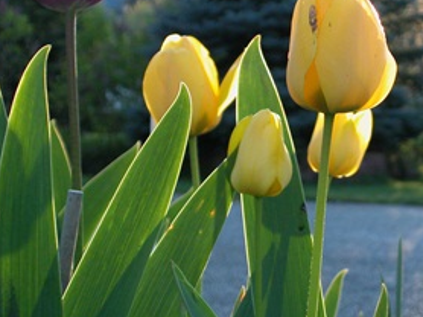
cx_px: 301
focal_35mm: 137
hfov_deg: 14.4
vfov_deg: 10.8
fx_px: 1673
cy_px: 111
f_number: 4.8
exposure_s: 1/178
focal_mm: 21.4
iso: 200
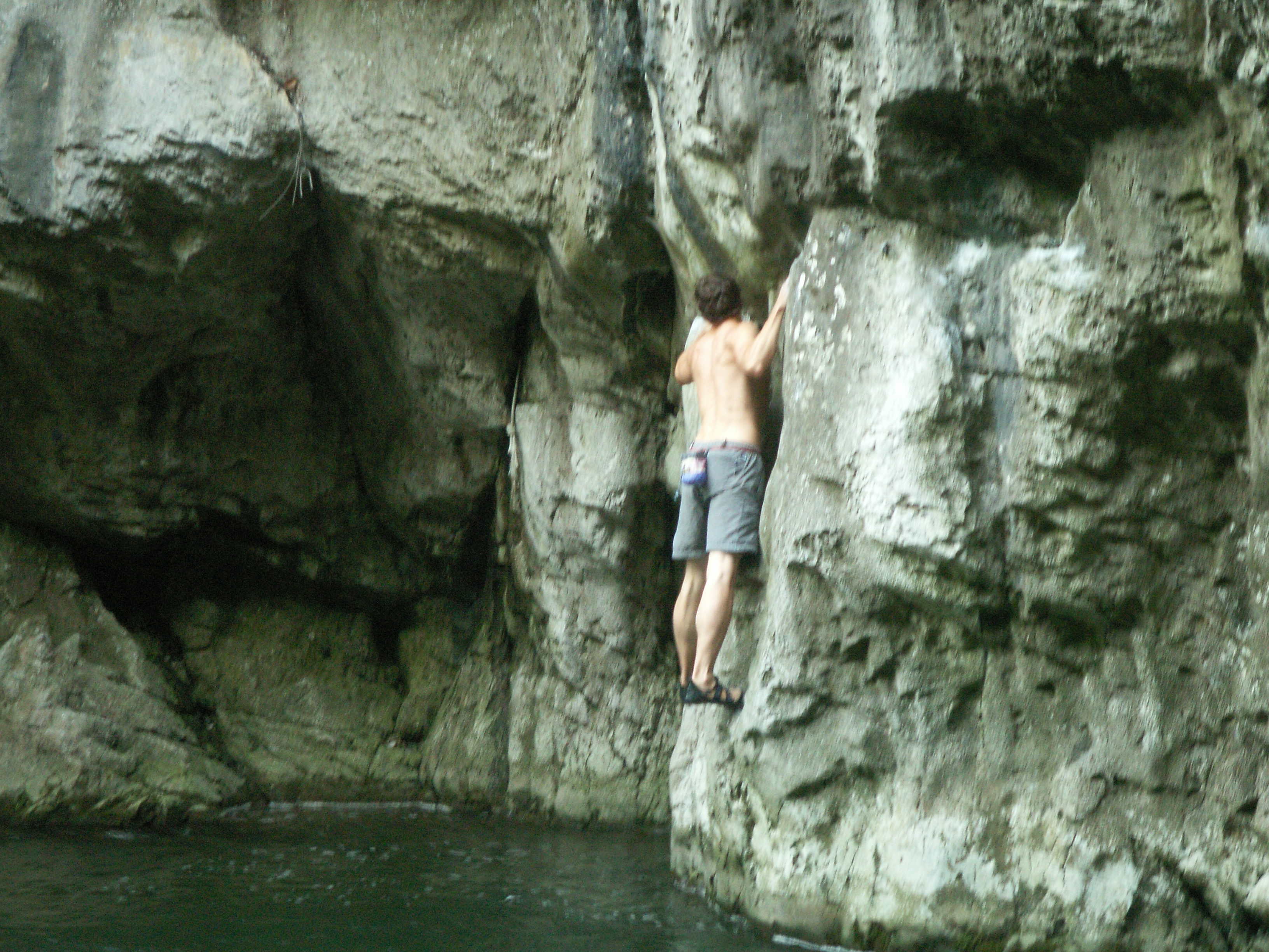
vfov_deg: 13.3
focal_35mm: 111
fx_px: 4069
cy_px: 476
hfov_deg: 17.7
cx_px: 634
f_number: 3.8
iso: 160
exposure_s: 1/10
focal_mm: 23.1
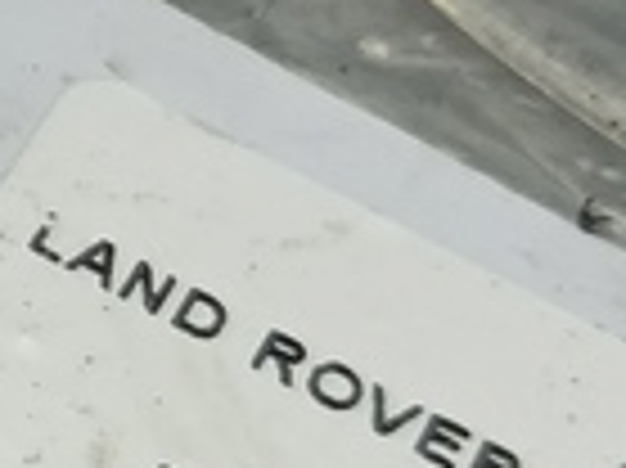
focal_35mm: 170
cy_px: -50
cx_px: -1058
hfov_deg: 9.7
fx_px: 3072
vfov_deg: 8.6
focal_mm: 4.11
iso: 101
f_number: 1.6
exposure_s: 1/50
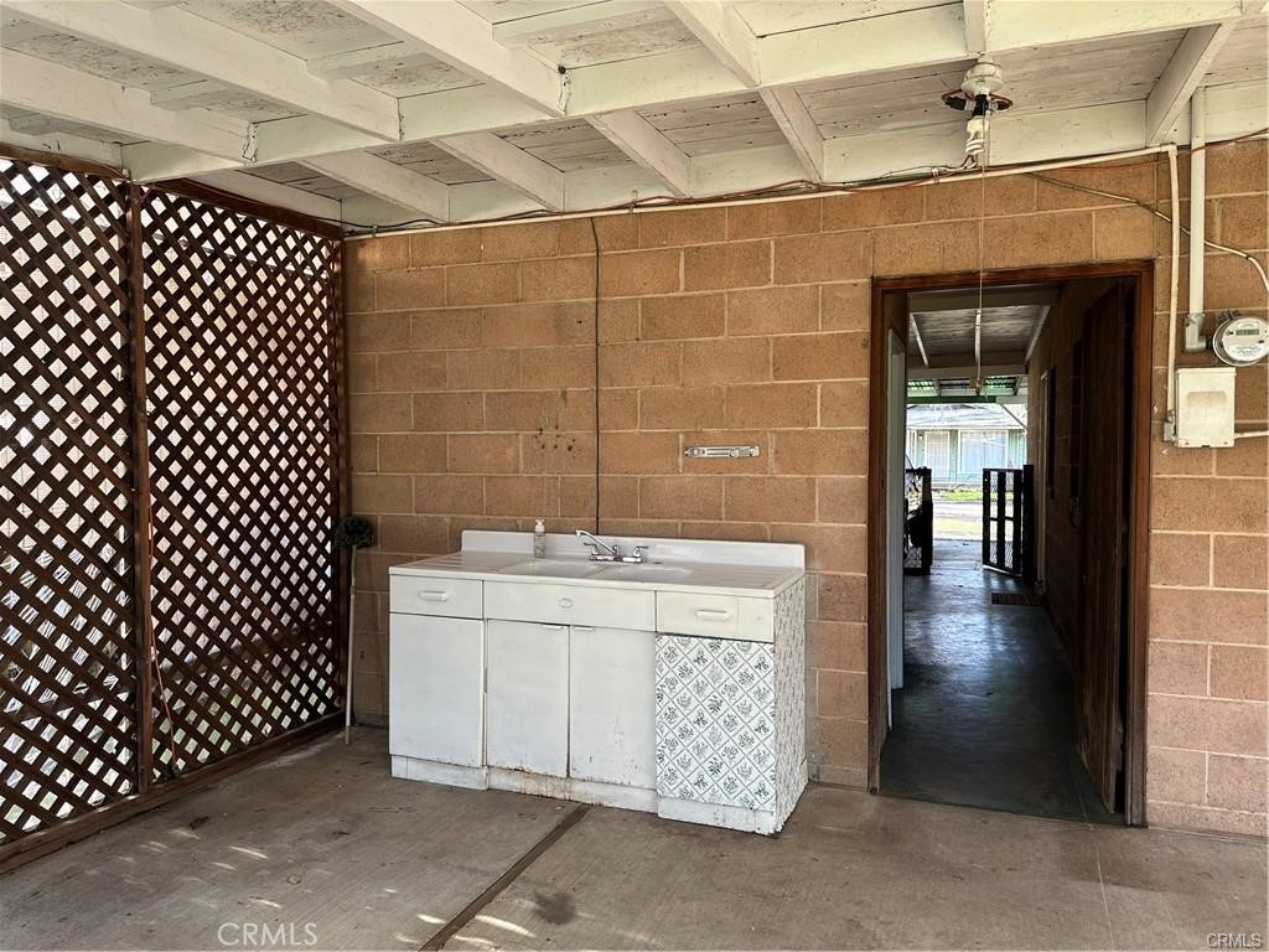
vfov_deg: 56.8
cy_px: 476
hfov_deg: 71.6
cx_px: 634
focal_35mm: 24
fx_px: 880
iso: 100
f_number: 1.78
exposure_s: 1/121
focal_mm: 6.86
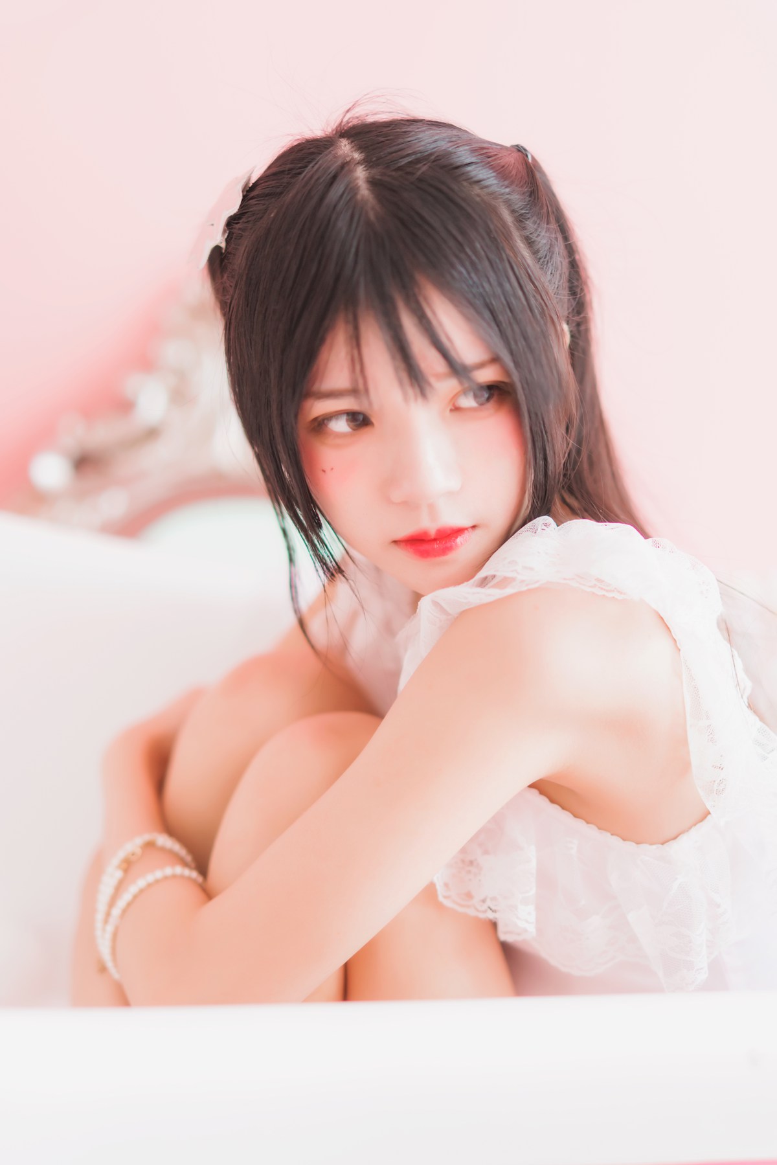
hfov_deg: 27.0
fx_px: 1618
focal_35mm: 50
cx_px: 388
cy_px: 582
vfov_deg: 39.6
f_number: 1.4
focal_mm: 50
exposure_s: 1/80
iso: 800
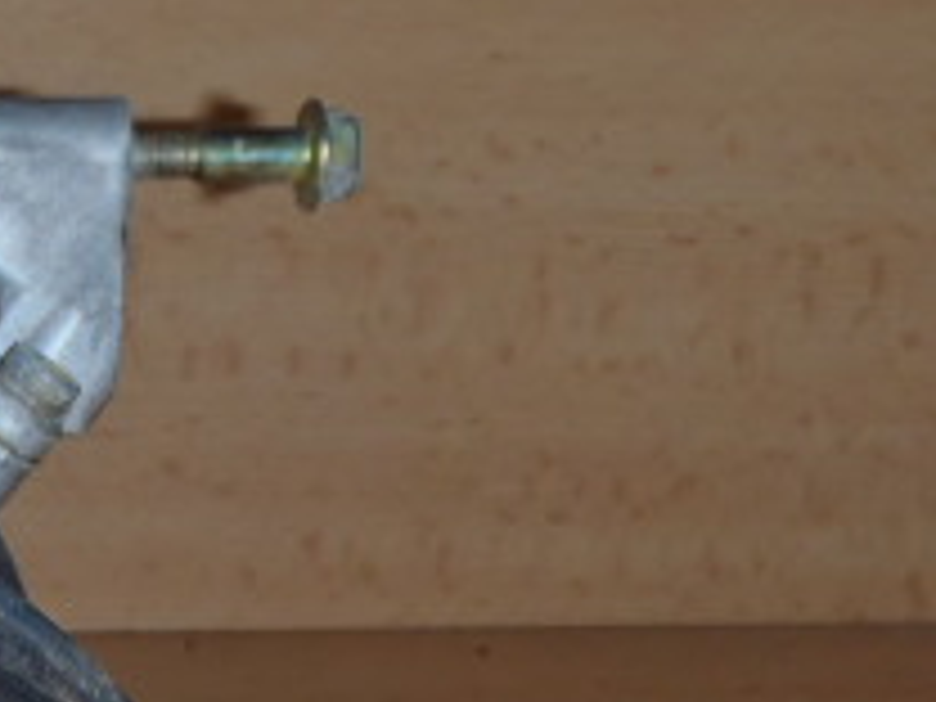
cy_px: 850
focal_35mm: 117
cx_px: -428
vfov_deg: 12.4
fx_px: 3164
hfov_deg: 15.6
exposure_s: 1/40
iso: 100
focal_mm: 6.83
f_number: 4.6
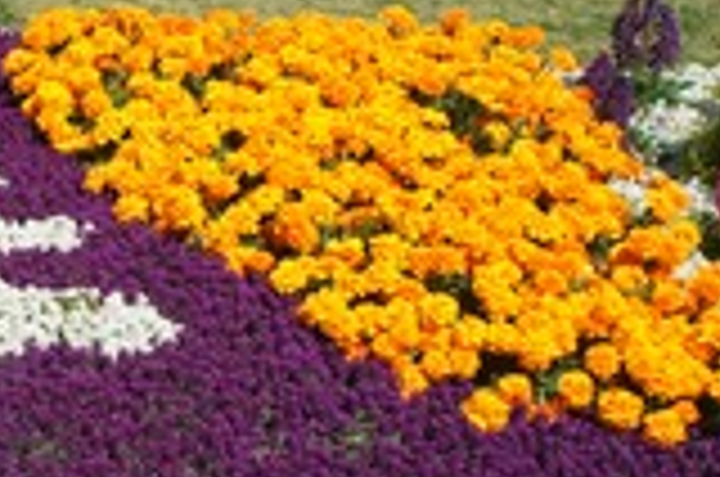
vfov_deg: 17.9
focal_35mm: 75
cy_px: 392
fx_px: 1497
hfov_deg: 25.7
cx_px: -4
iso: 200
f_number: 8
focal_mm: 20
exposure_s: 1/500
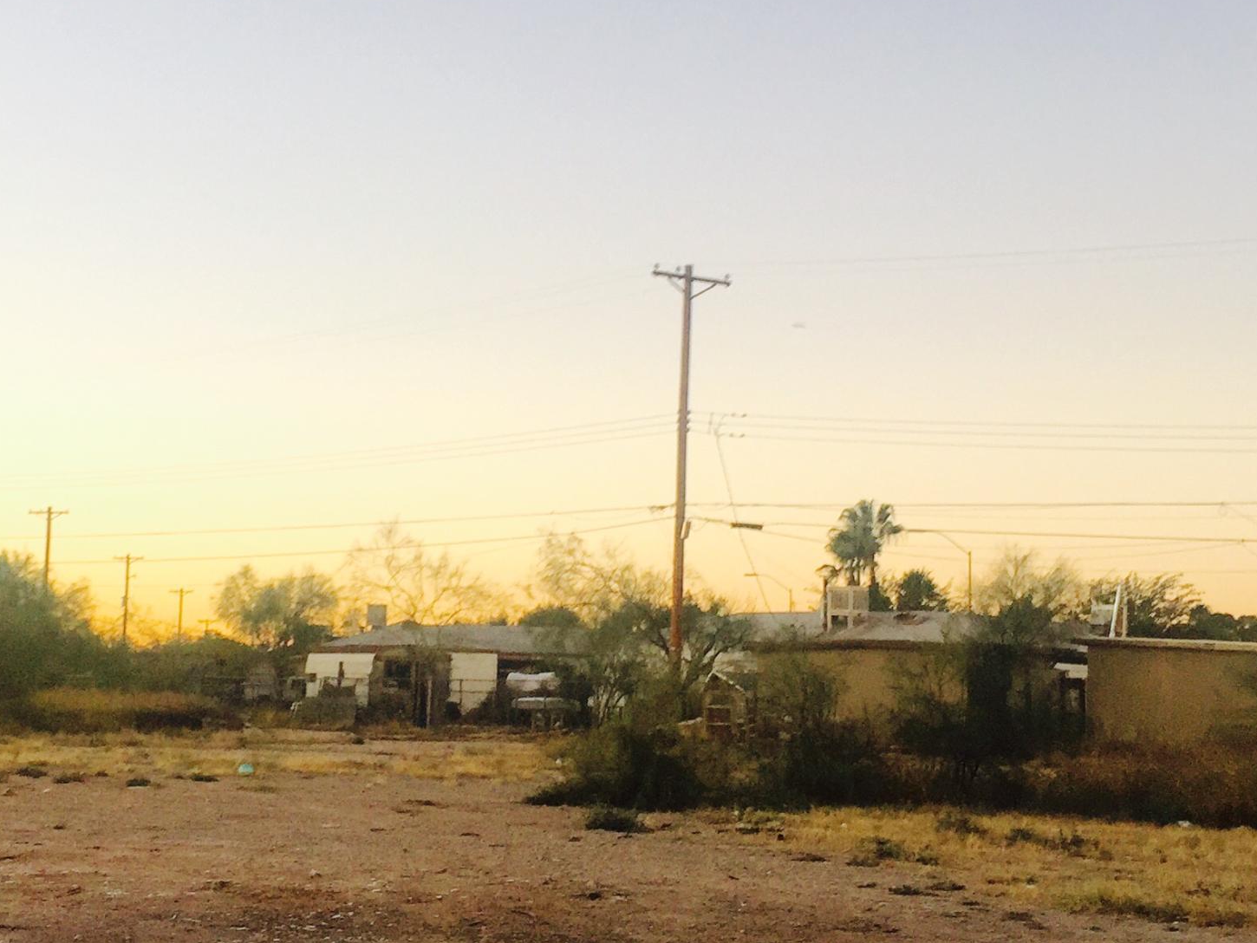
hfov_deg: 31.9
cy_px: 478
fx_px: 2179
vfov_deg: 24.4
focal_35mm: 60
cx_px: 420
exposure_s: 1/120
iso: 32
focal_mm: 4.15
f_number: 2.2
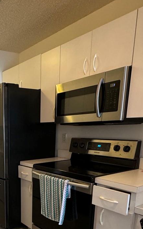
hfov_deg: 34.3
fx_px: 212
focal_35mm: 34
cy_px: 179
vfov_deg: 53.4
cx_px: 4
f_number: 2.2
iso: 400
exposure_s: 1/60
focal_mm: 2.22
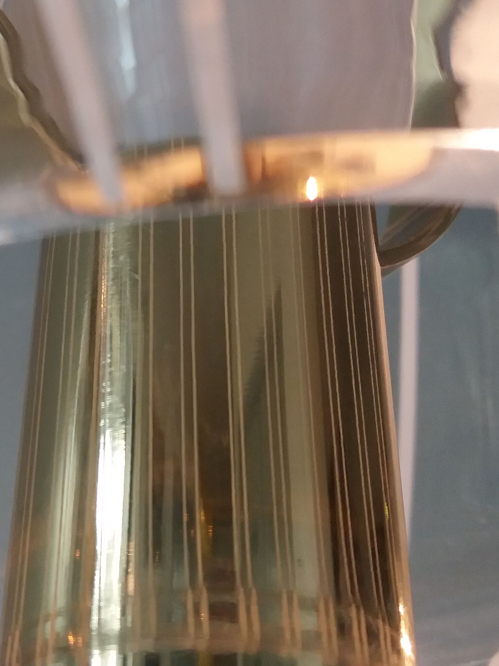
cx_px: 103
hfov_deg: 25.2
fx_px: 1096
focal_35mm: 57
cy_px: 283
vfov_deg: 33.7
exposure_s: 1/25
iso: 160
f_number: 1.9
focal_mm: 3.7
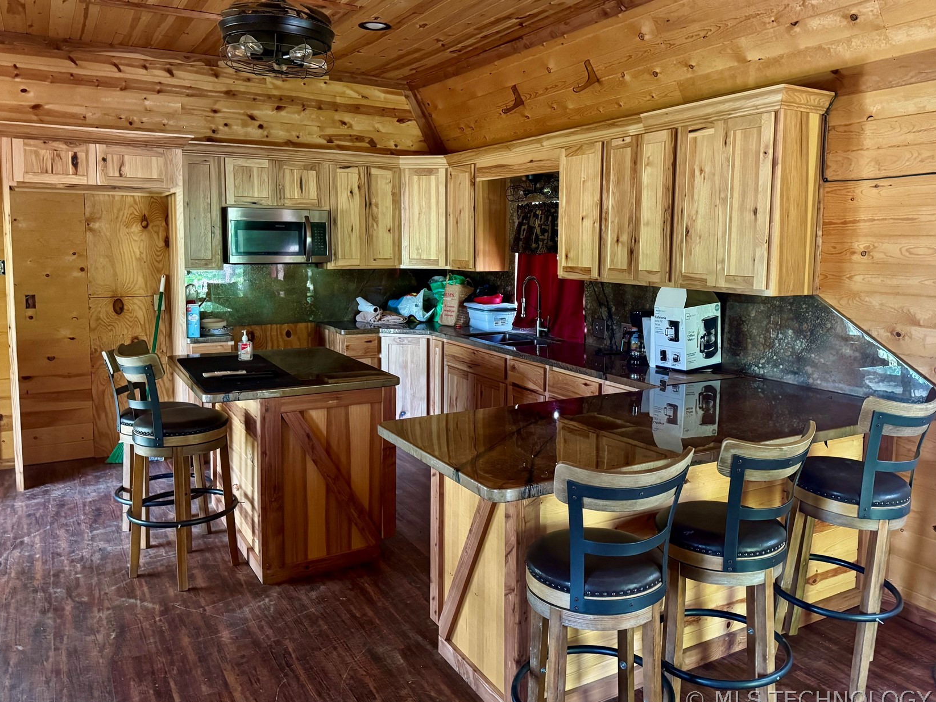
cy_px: 309
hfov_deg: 63.4
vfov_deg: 49.6
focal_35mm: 28
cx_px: 506
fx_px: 757
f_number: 1.78
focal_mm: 6.76
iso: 800
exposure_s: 1/60
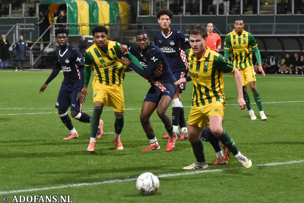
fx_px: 988
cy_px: 102
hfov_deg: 17.5
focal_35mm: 117
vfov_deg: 11.7
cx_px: 152
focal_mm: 78
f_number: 2.8
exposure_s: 1/500
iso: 2500
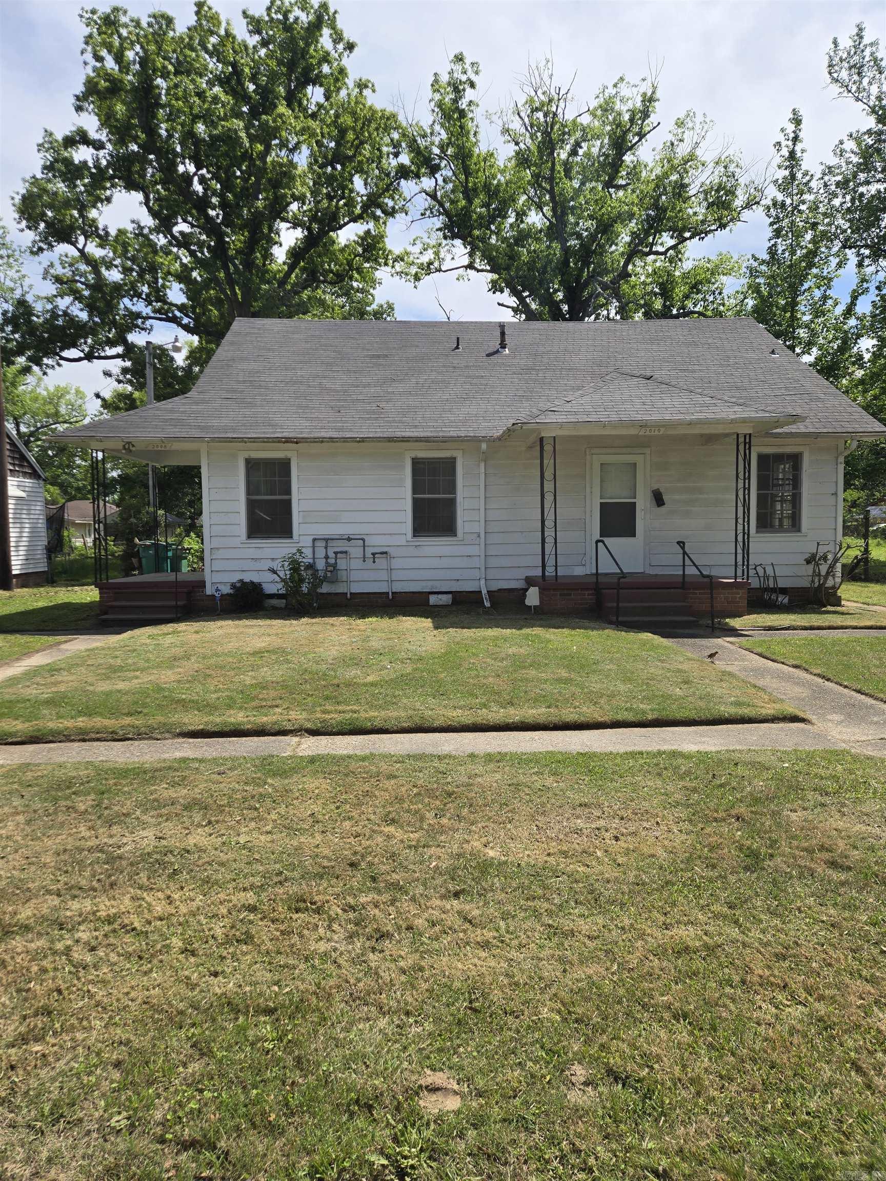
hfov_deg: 58.9
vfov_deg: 73.9
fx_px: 785
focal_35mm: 23
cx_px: 443
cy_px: 590
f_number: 1.8
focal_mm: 5.4
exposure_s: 1/1951
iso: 25
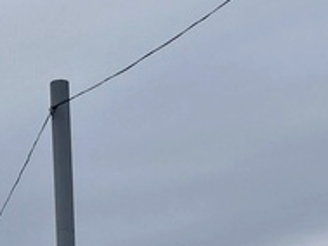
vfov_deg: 8.4
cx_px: 19
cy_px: 539
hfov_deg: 11.9
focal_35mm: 165
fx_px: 1564
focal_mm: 5.7
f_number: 1.5
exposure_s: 1/753
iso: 50
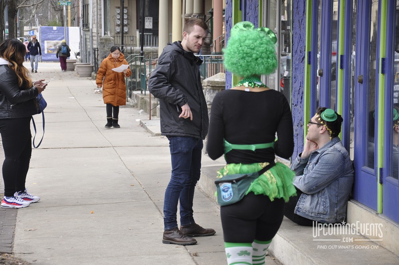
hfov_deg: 15.2
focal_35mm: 135
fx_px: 1494
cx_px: 200
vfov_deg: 10.1
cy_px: 132
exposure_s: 1/200
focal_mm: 90
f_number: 7.1
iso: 400
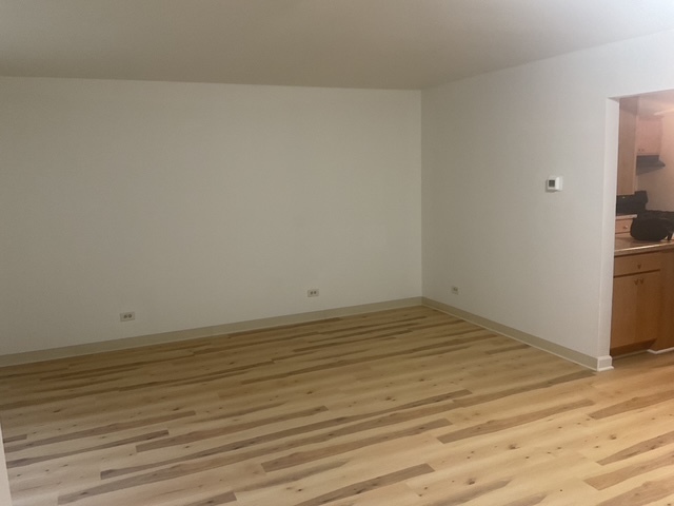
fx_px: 565
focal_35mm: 29
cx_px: 337
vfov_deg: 48.2
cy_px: 253
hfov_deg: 61.7
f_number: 1.8
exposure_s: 1/60
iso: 160
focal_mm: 3
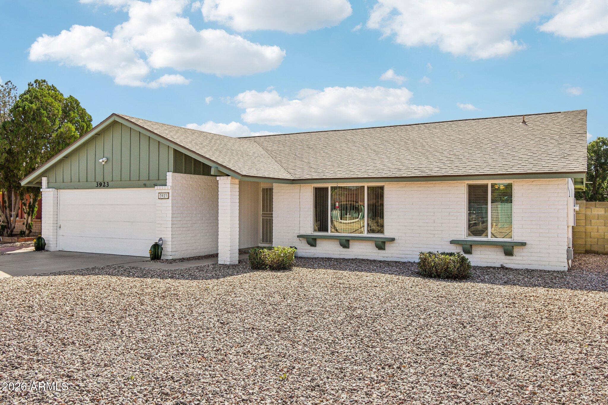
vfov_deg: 43.6
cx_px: 304
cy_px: 202
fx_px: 507
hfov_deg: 61.9
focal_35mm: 30
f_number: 8
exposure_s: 1/400
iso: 100
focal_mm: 20
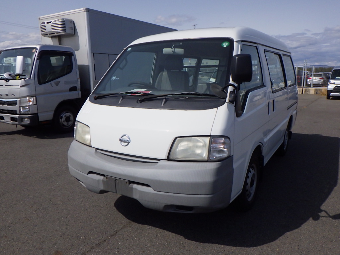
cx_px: 170
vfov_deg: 49.7
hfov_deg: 63.4
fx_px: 275
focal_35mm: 28
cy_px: 128
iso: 250
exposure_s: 1/4000
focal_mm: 5
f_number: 4.2
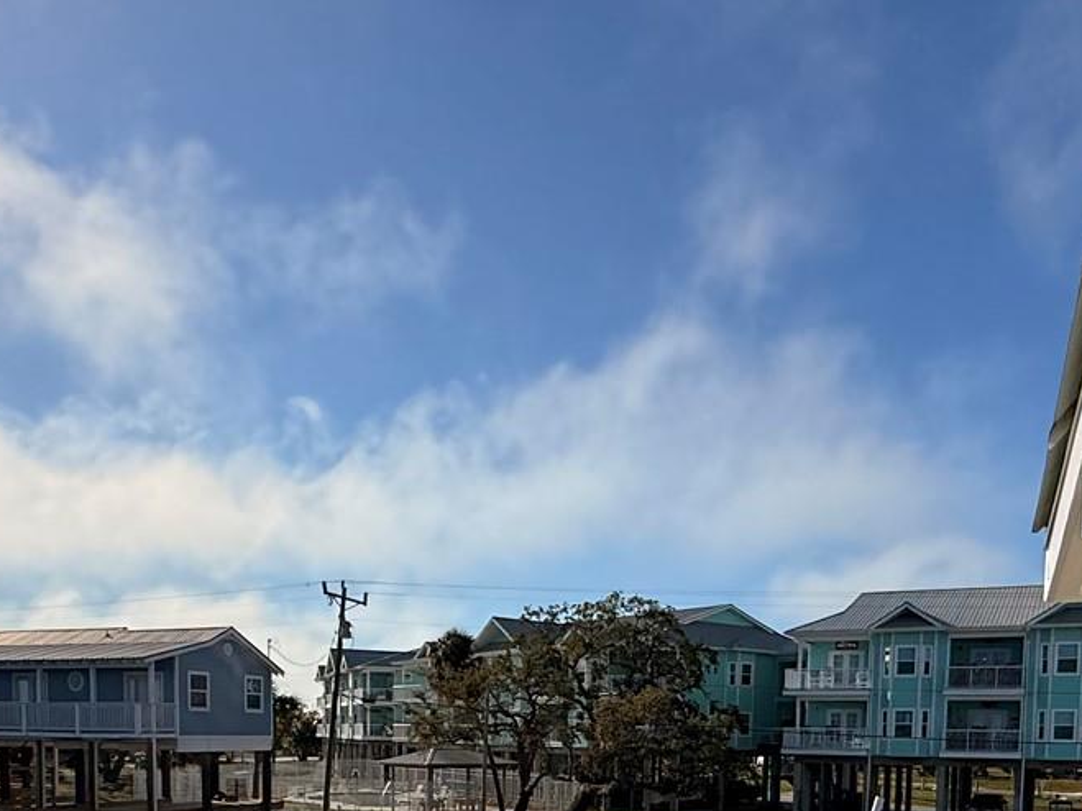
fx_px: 1063
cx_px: 581
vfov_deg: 37.3
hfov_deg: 53.9
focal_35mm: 34
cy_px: 814
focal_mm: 2.22
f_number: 2.2
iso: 80
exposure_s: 1/6173
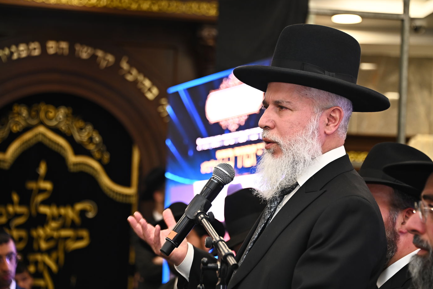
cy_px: 144
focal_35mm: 123
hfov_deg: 16.7
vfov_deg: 11.1
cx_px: 215
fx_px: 1479
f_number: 5.6
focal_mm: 122
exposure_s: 1/160
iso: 1000
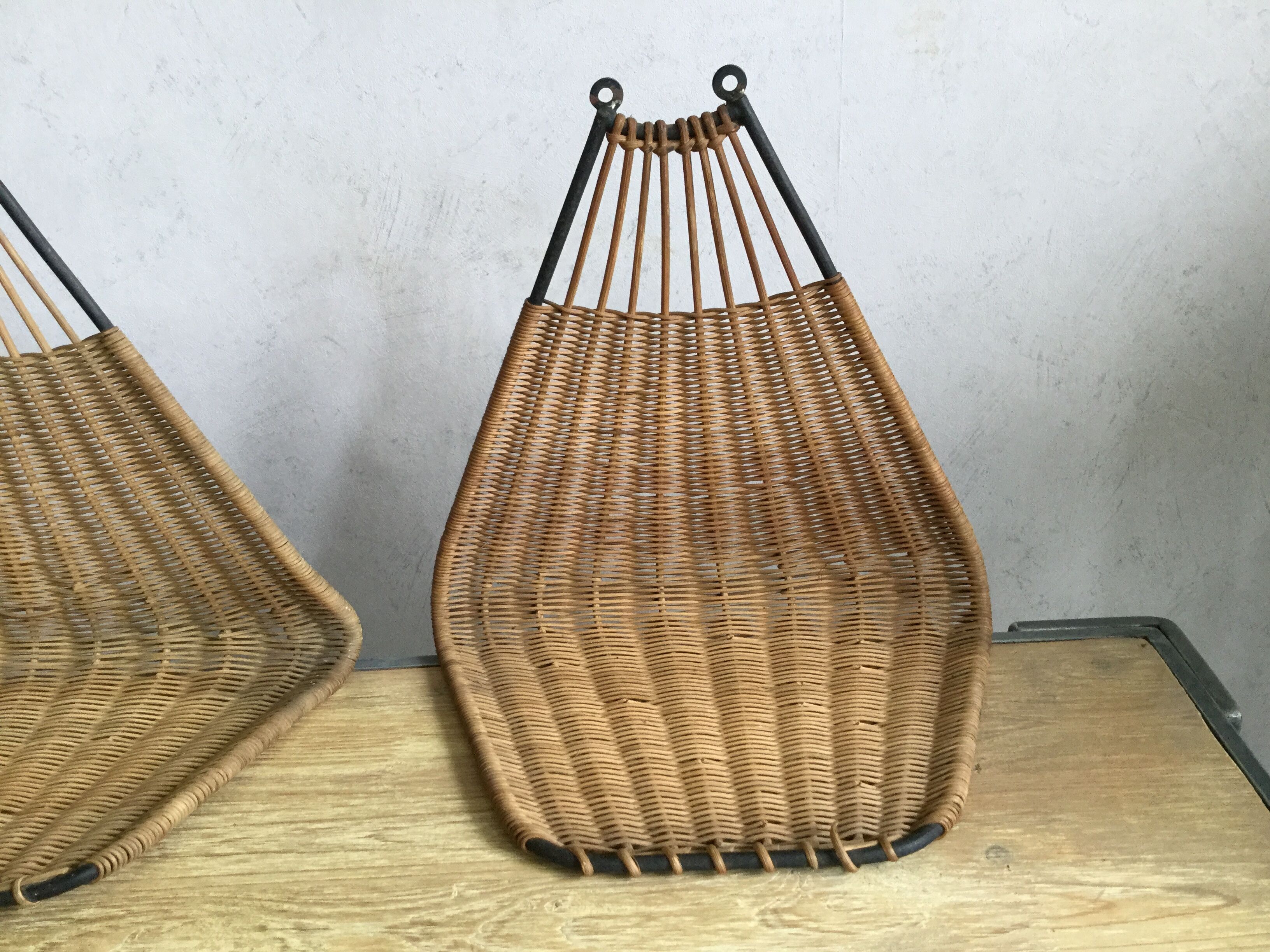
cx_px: 635
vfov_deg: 45.4
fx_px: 1137
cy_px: 476
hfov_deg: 58.4
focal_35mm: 31
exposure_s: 1/33
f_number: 2.4
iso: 64
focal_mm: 3.3
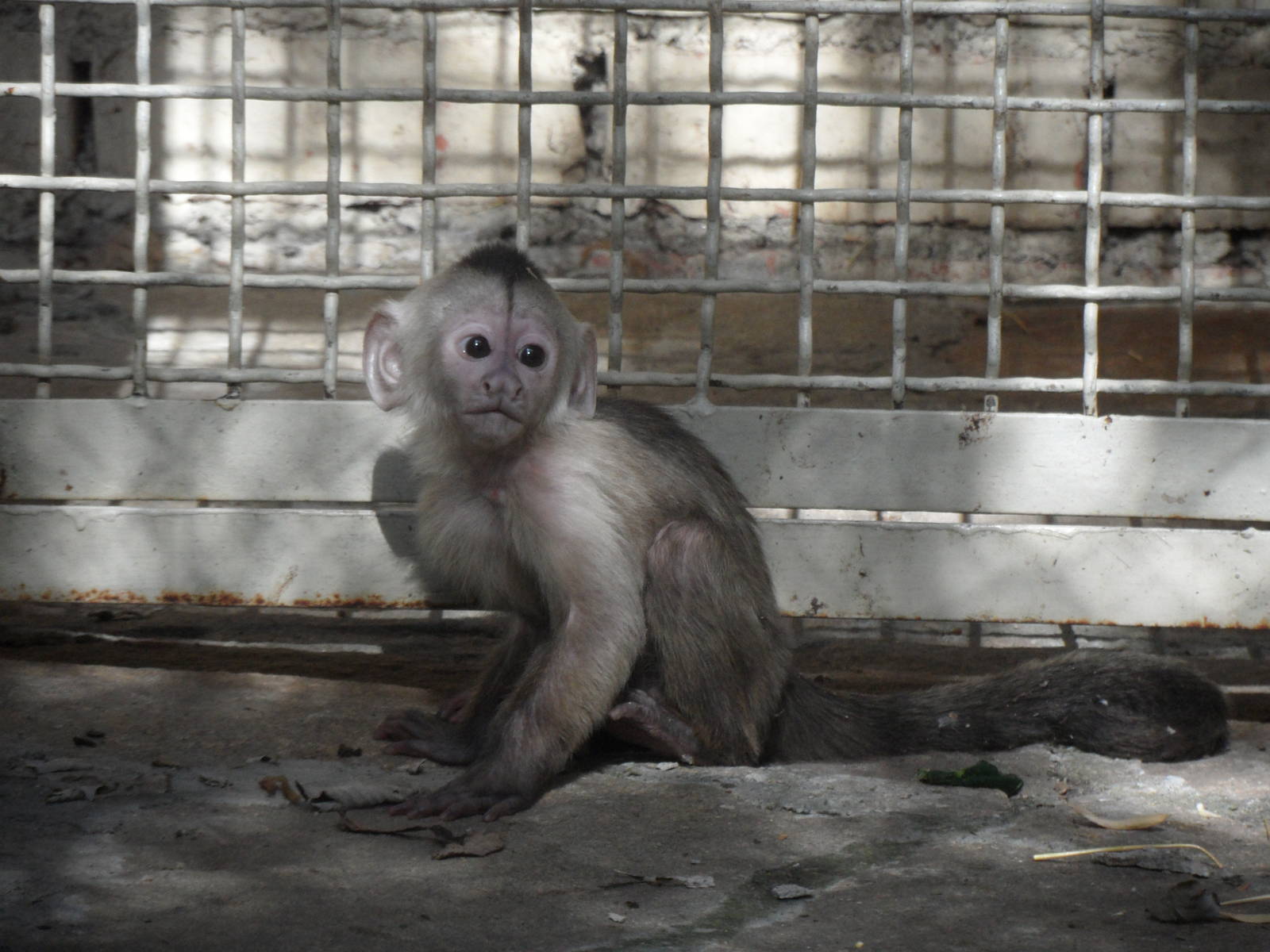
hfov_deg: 7.3
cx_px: 635
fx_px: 9906
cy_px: 476
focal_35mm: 270
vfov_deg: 5.5
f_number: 5
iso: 200
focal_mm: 44.4
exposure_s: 1/90
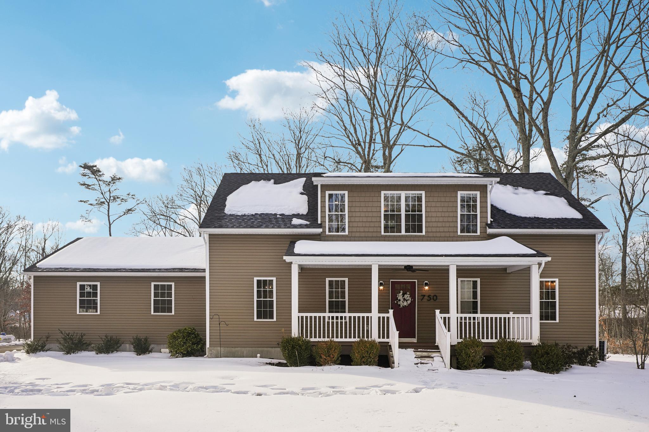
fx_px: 505
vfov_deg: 46.4
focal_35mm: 28
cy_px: 216
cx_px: 324
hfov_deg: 65.5
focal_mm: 28
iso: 100
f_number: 7.1
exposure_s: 1/250
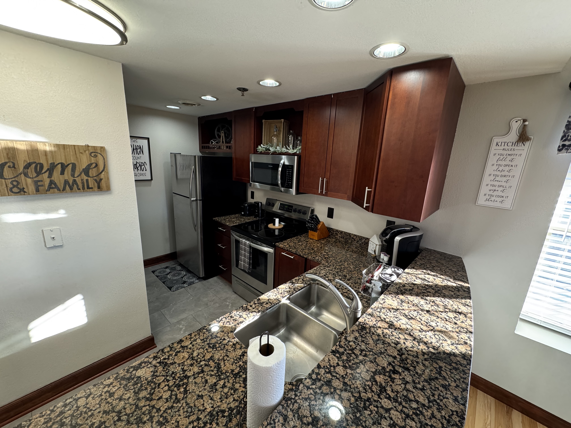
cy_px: 214
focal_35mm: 14
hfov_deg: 102.1
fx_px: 231
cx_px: 286
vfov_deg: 85.7
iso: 250
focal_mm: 2.22
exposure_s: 1/60
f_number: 2.2
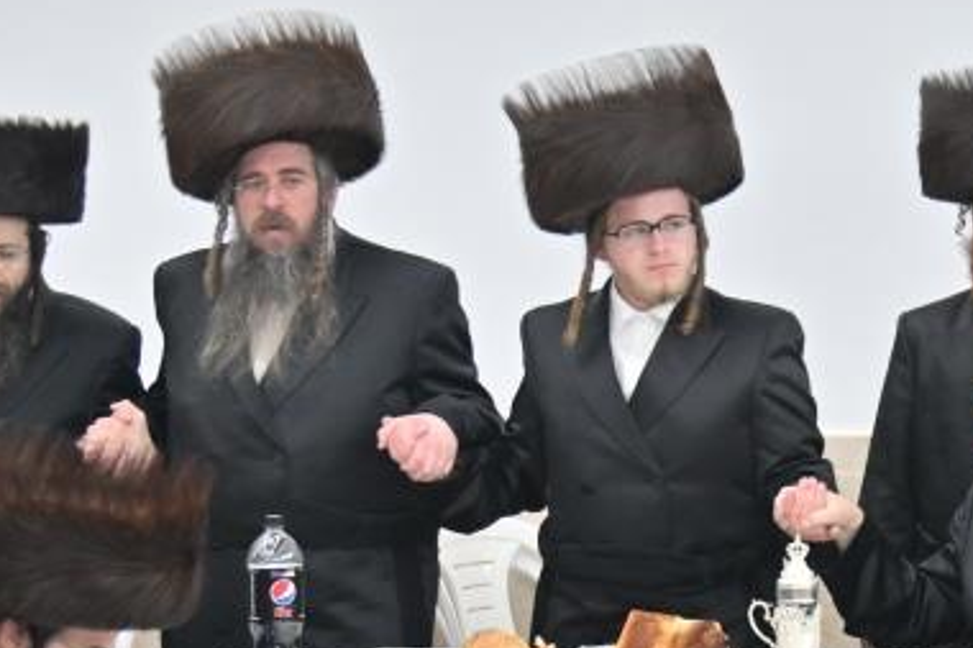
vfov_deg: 6.8
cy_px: 225
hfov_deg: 10.1
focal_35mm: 202
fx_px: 5457
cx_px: 1011
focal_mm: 50
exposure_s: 1/250
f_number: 4
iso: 500
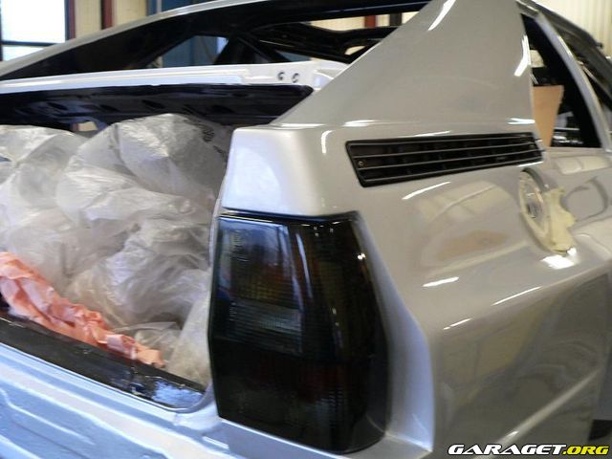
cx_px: 306
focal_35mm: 36
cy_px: 230
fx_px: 636
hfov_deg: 51.4
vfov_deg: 39.7
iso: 200
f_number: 2.8
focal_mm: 6
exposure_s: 1/15
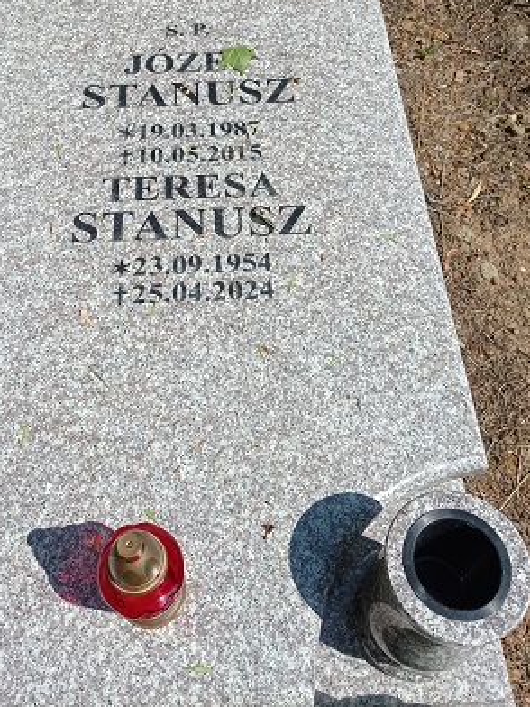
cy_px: 220
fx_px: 837
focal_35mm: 41
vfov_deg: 44.9
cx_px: 225
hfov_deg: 35.1
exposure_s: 1/4348
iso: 106
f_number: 1.79
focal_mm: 4.74
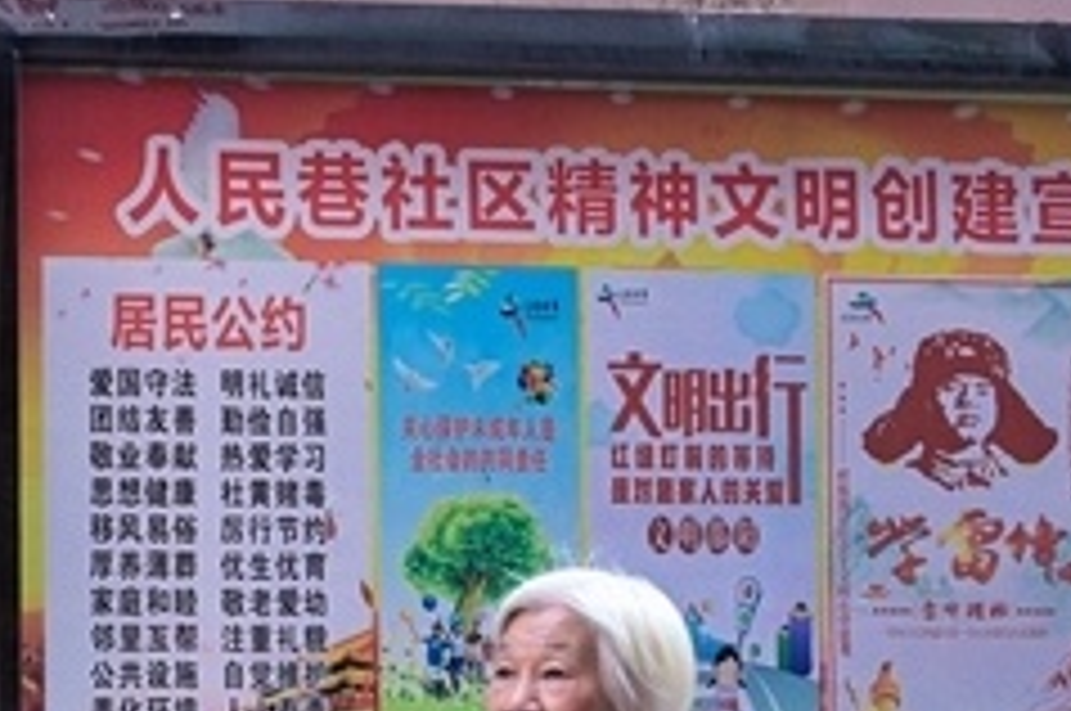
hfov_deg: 19.2
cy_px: 608
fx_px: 3001
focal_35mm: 101
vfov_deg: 13.4
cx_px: -176
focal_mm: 40
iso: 1600
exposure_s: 1/1000
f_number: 3.2
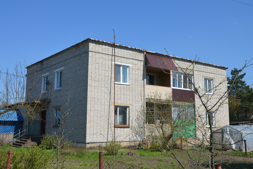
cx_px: 126
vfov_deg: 35.5
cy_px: 84
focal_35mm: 38
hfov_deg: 51.3
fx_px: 264
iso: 100
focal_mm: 25
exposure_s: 1/320
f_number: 9
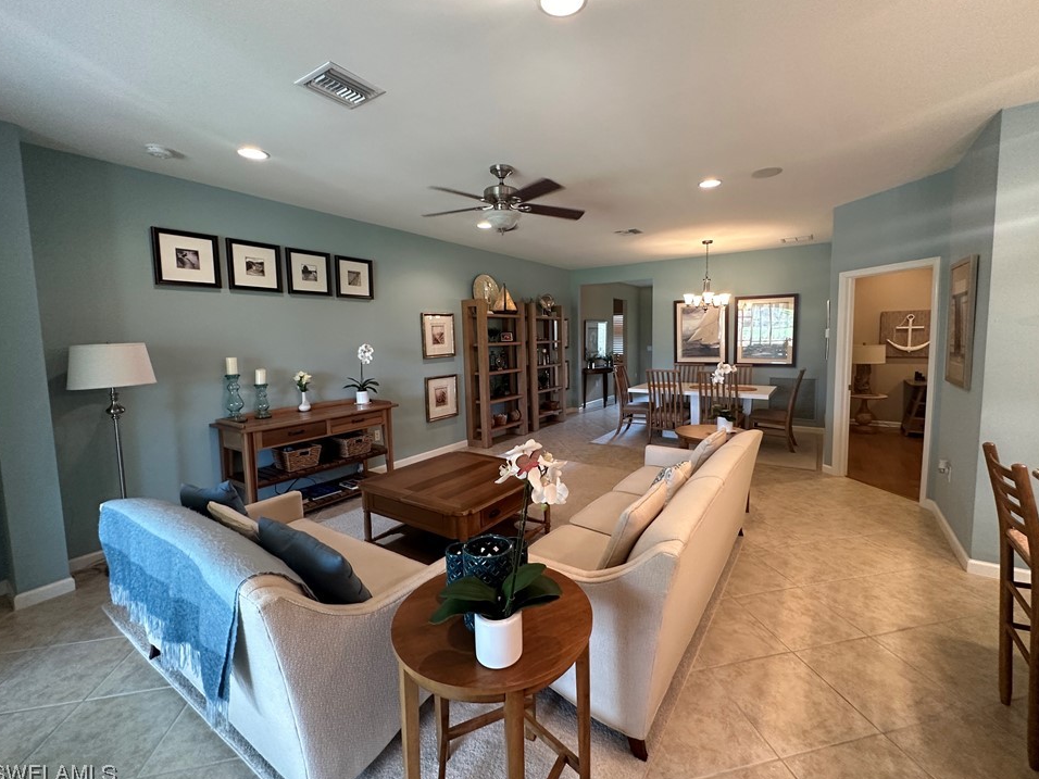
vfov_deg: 81.7
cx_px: 541
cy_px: 375
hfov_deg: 98.1
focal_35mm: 15
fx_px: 450
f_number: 2.2
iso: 250
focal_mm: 2.22
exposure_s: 1/60
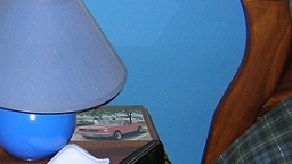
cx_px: -17
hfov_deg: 21.7
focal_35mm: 94
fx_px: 728
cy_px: 116
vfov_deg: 12.8
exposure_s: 1/60.1
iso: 50
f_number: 2.9
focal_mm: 5.7
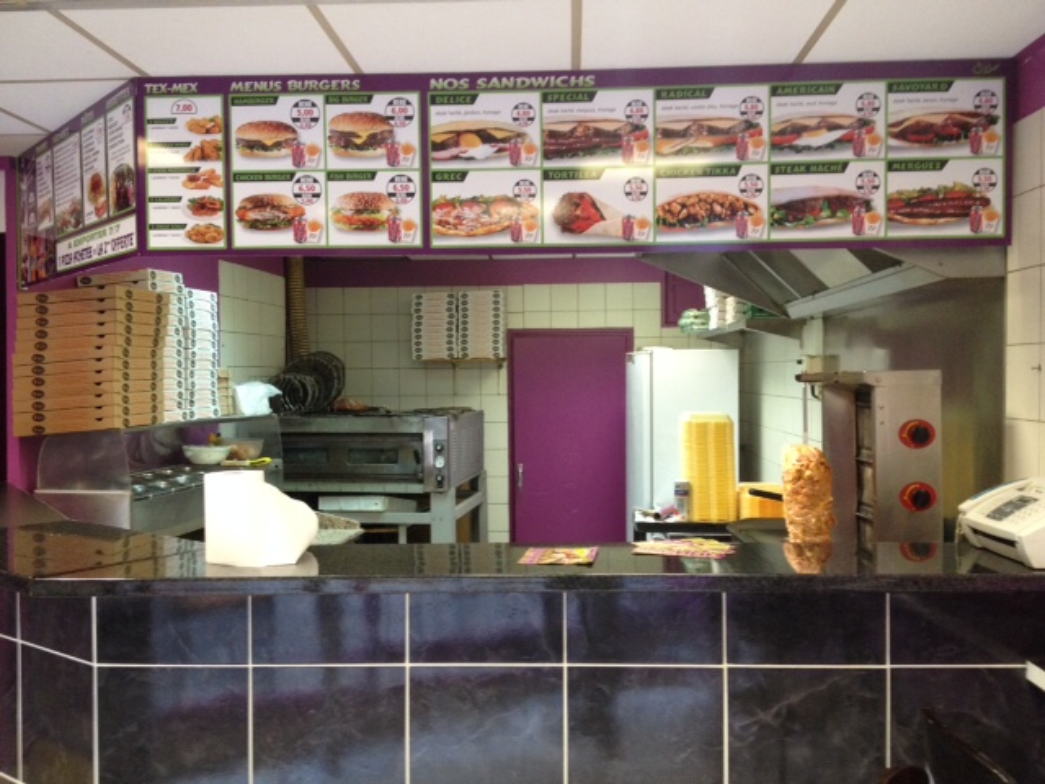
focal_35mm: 35
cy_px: 392
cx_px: 522
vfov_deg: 40.7
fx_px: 1057
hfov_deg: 52.6
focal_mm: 4.28
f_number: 2.4
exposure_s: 1/20
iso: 200
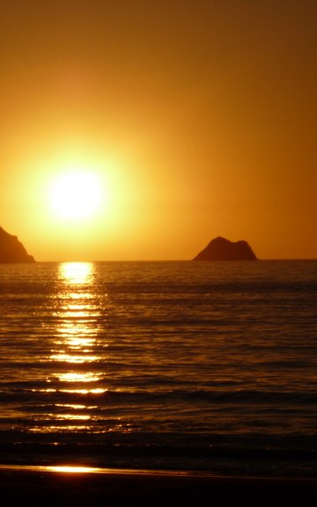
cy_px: 247
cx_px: 84
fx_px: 3261
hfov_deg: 5.6
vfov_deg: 8.9
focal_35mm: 236
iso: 100
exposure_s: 1/1600
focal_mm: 28.3
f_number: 8
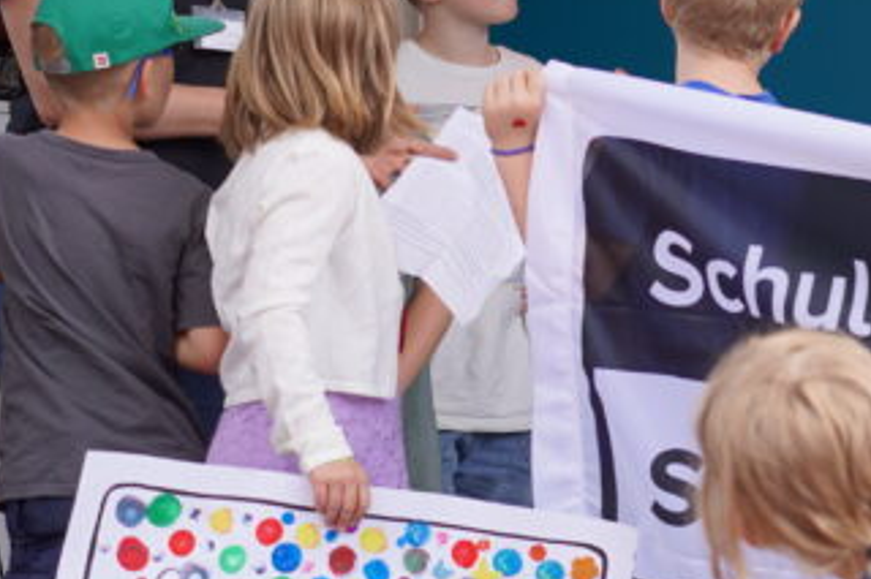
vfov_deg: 6.1
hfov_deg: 9.1
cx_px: 964
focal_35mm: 224
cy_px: 42
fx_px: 5417
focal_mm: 70
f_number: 4.5
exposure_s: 1/160
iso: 125
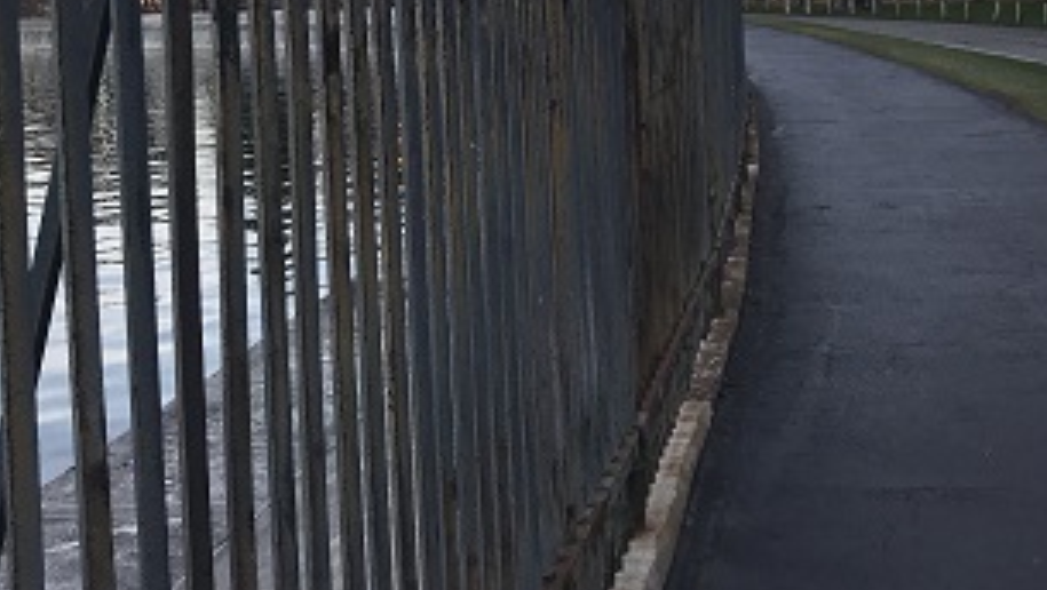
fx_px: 1528
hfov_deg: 37.8
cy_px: -3
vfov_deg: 21.1
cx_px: 587
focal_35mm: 55
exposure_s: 1/363
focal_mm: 3.99
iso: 20
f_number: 1.8
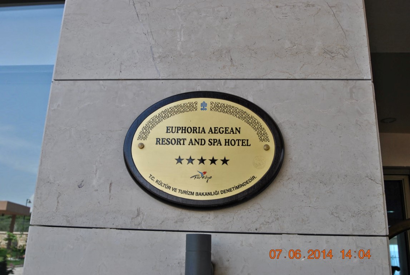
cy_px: 138
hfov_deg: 53.1
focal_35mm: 36
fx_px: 411
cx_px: 205
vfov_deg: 37.0
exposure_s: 1/125
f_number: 5.6
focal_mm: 24
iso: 100
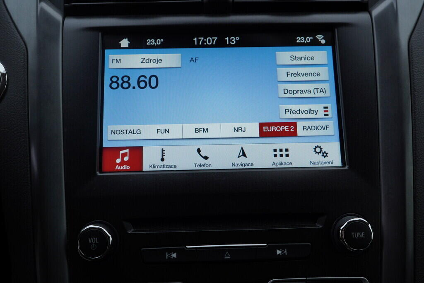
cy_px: 142
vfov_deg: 36.9
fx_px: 424
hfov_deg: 53.1
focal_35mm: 36
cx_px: 212
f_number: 4.5
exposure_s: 1/100
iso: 125
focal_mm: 24
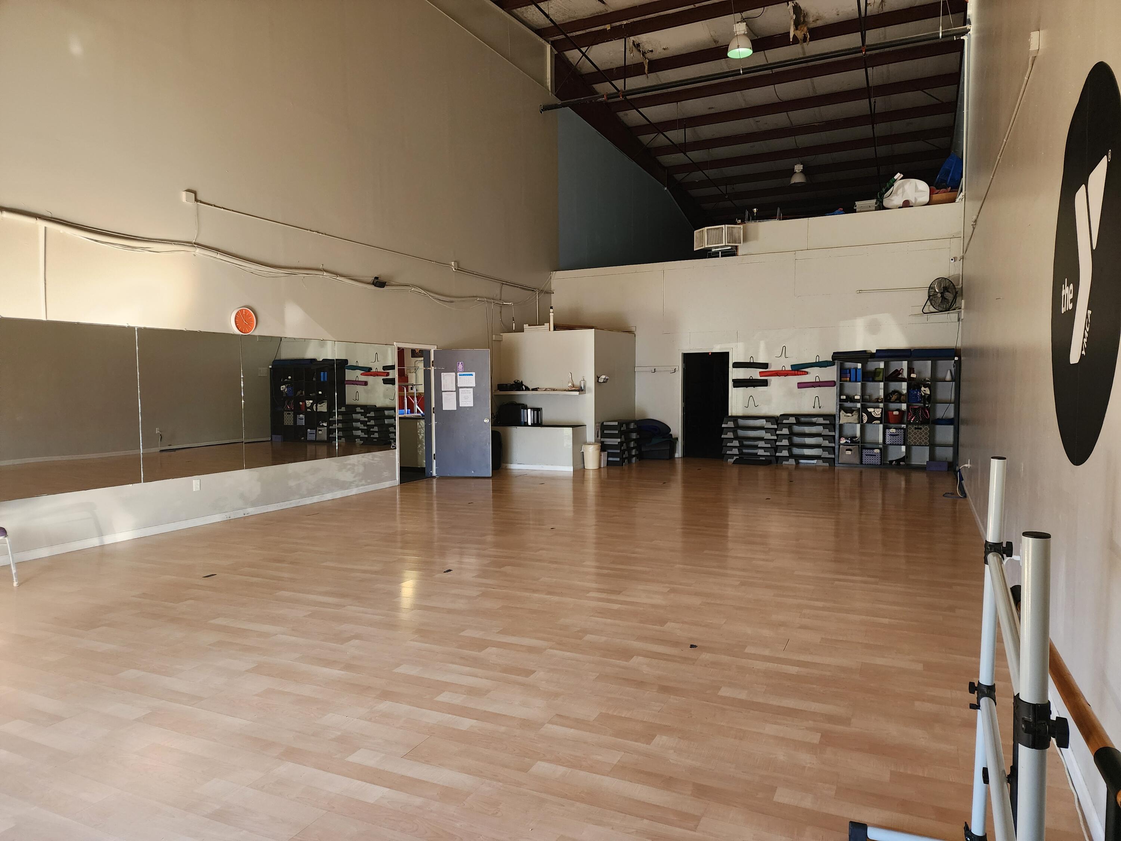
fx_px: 745
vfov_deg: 58.9
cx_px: 560
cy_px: 420
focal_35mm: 23
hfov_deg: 73.9
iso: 500
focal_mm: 6.4
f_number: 1.8
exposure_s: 1/120
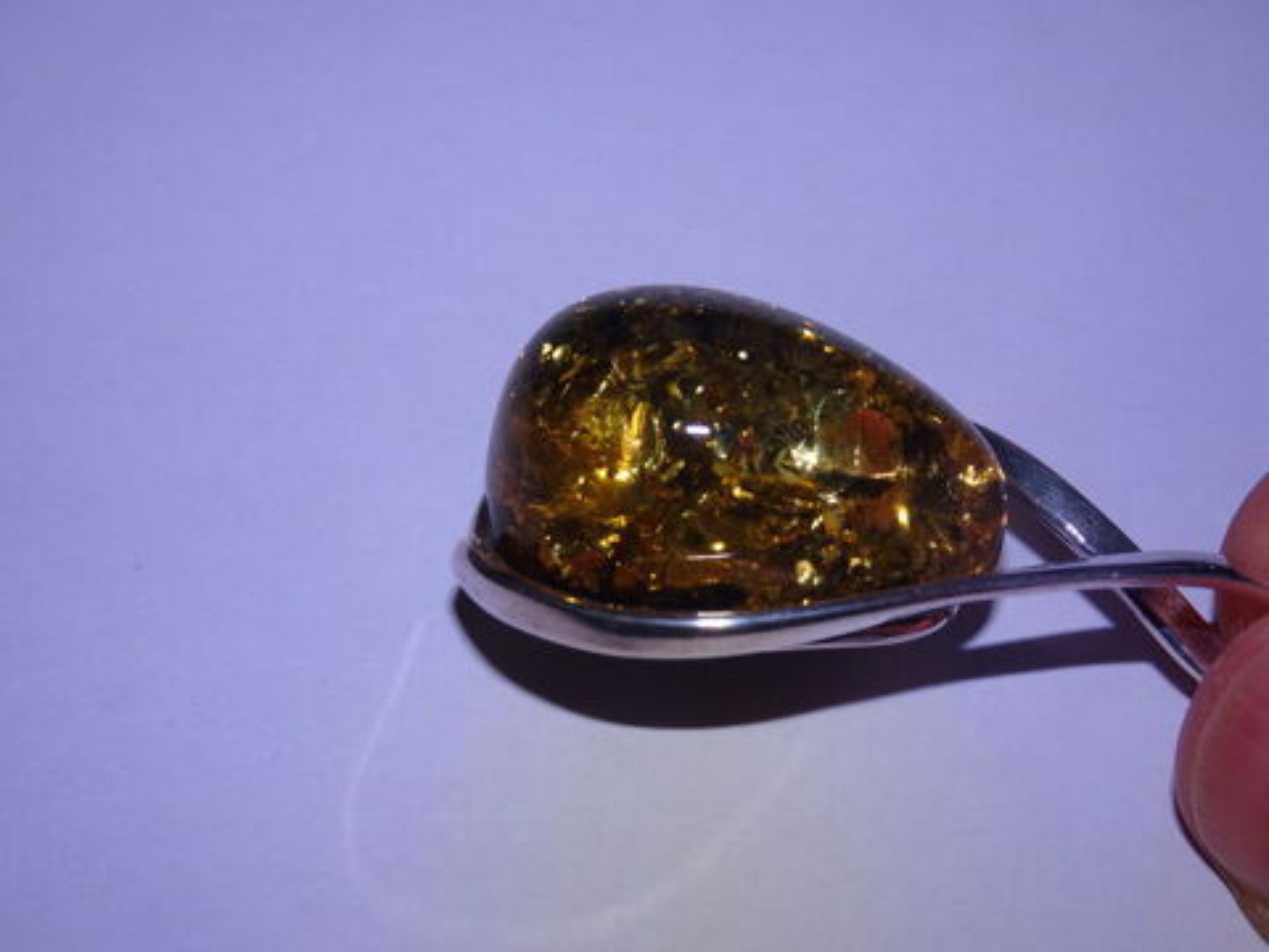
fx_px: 2420
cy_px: 476
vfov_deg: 22.3
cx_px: 634
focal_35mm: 66
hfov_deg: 29.4
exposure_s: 1/60
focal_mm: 11.32
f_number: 4.5
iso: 80
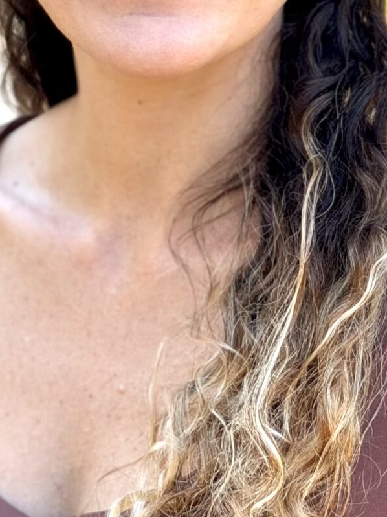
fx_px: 2297
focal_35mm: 154
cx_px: 167
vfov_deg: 12.8
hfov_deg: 9.6
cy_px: 121
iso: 100
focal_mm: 6.76
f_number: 1.78
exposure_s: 1/928
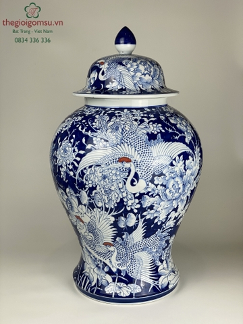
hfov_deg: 28.0
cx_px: 122
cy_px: 162
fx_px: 487
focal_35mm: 52
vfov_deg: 36.8
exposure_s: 1/127
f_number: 2
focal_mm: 6
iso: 20
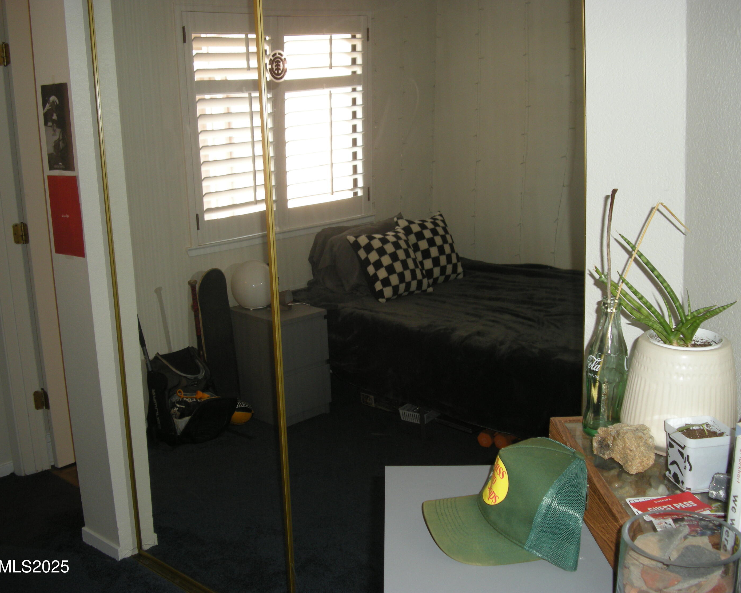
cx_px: 360
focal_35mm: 39
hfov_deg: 46.8
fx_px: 855
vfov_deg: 38.2
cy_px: 294
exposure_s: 1/40
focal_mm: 7.9
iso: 96
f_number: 2.8
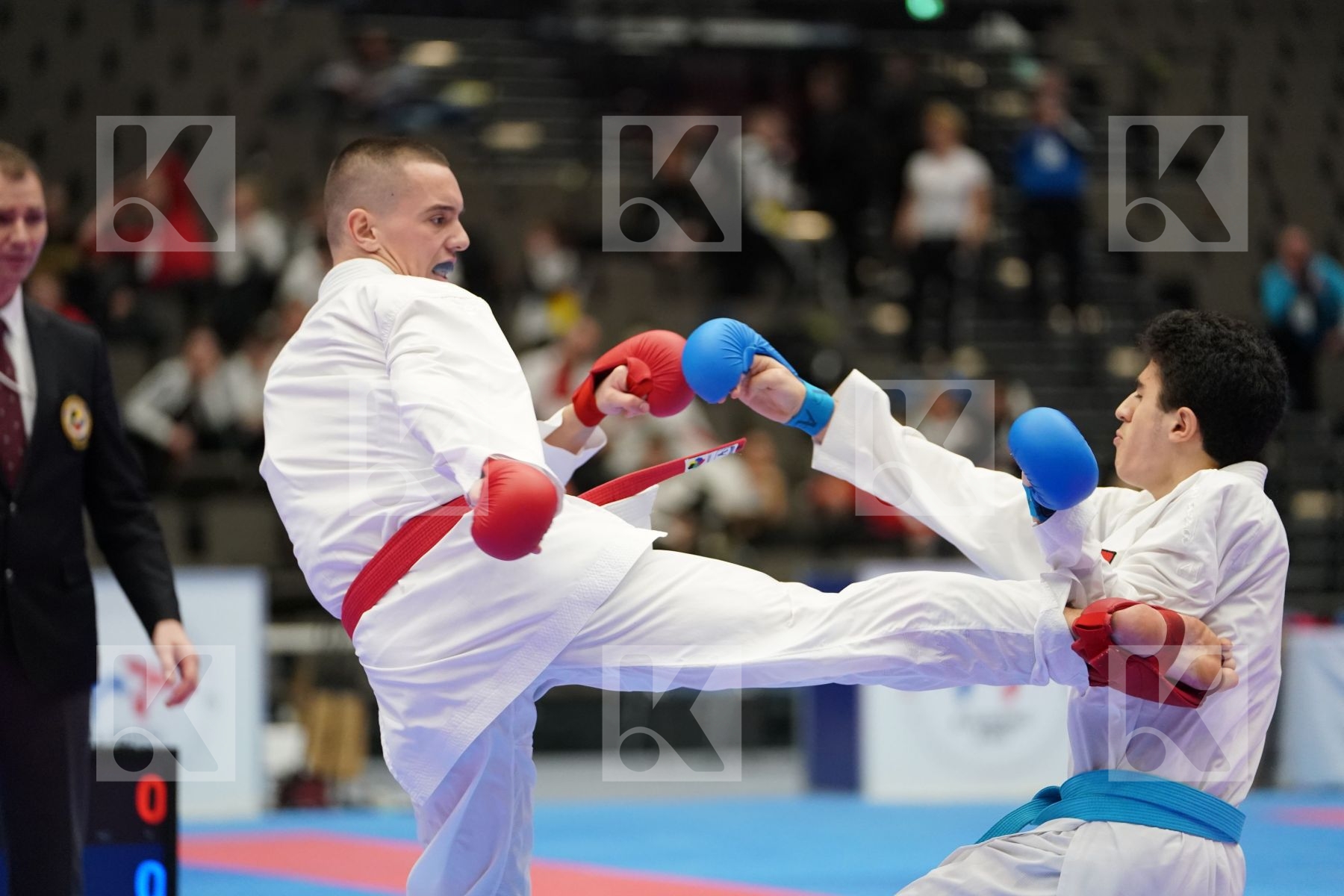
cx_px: 672
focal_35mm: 162
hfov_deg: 12.7
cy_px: 448
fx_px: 6048
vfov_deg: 8.5
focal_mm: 162
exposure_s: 1/1000
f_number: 2.8
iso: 4000
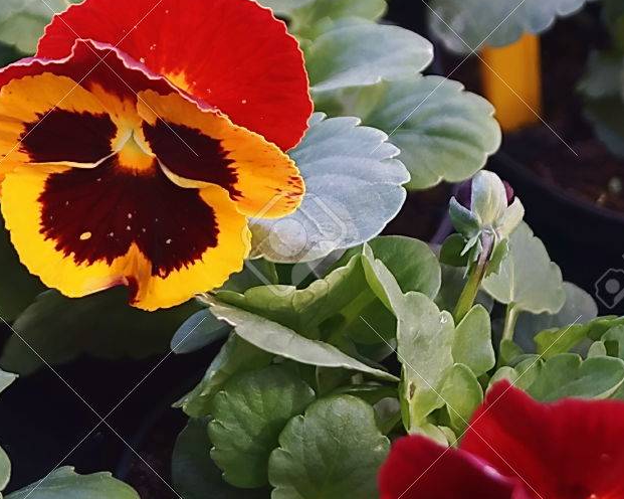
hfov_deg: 11.9
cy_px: 201
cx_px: 101
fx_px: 2971
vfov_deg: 9.6
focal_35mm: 161
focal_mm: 55
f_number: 5.6
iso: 500
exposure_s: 1/100
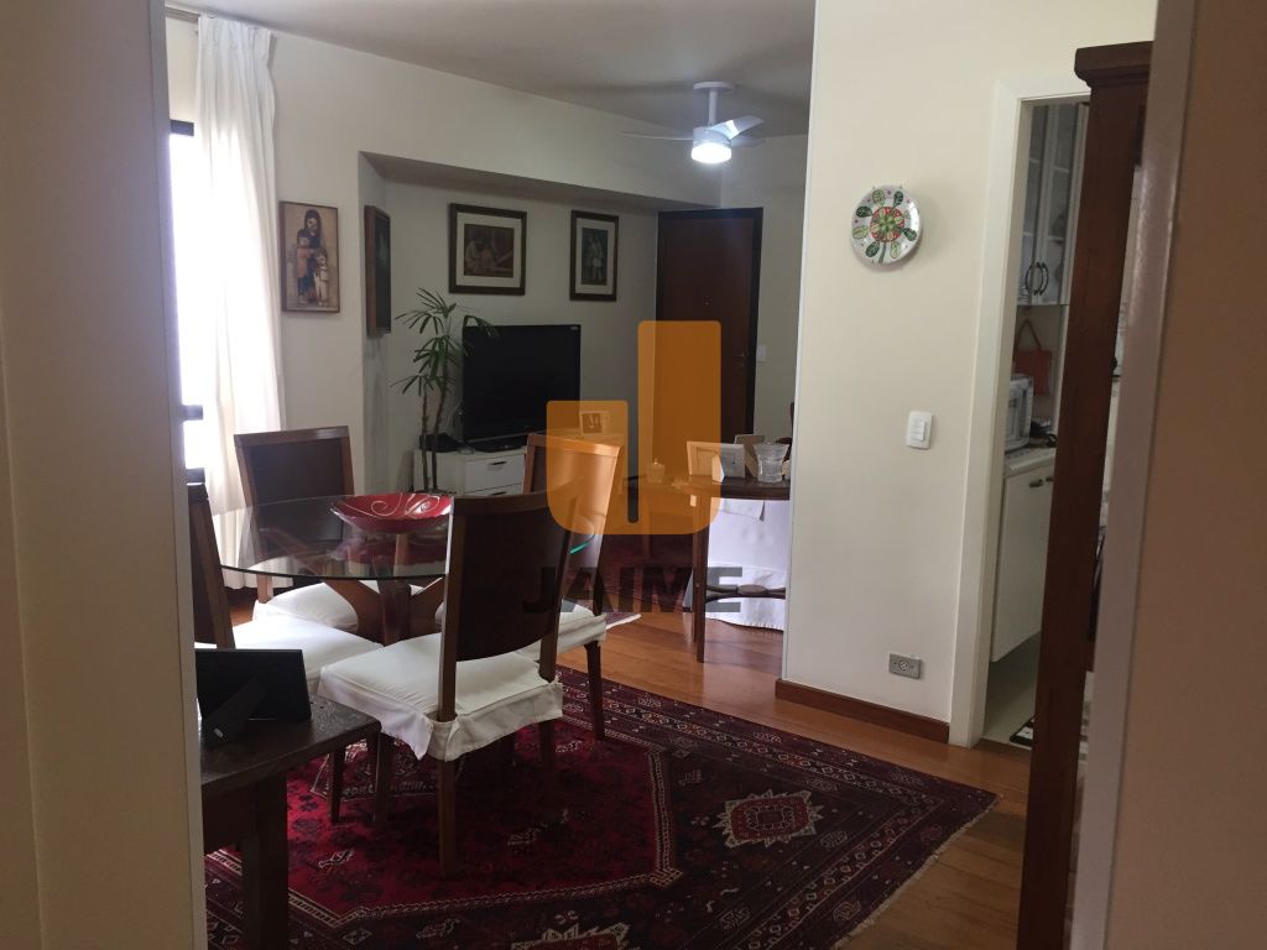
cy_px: 475
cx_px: 634
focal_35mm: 29
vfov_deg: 48.2
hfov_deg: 61.7
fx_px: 1061
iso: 125
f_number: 2.2
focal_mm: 4.15
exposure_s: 1/30
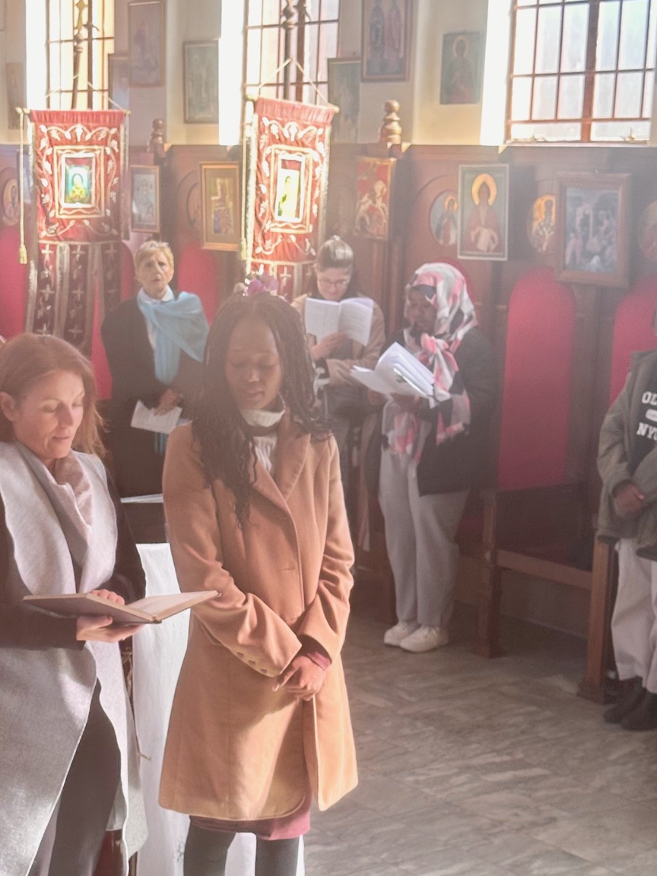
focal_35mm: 75
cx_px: 190
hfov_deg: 19.5
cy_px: 535
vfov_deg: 25.9
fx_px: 1898
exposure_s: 1/102
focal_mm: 6.86
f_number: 1.78
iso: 80
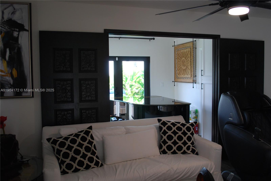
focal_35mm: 33
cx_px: 136
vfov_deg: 40.0
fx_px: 249
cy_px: 90
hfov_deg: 57.2
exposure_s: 1/60
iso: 400
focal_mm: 22
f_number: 4
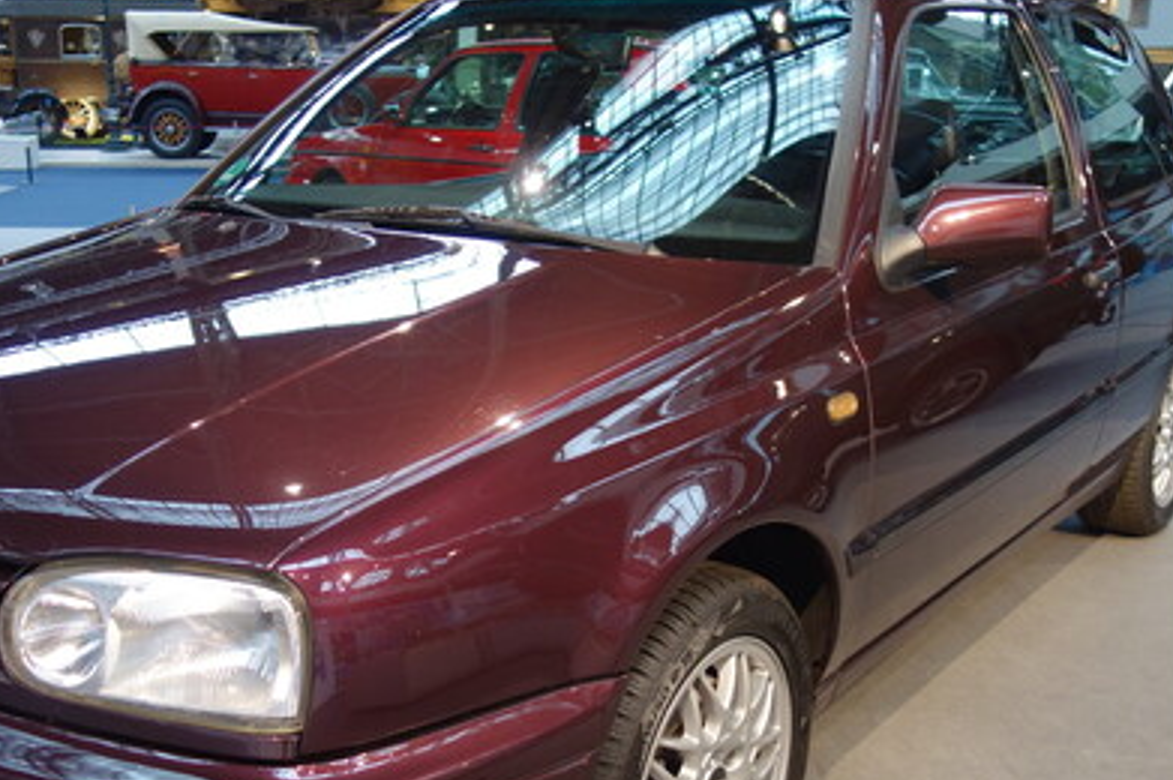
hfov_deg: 45.4
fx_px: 1400
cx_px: 531
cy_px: 510
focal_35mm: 43
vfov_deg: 30.9
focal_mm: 10.4
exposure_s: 1/60
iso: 125
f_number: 1.8
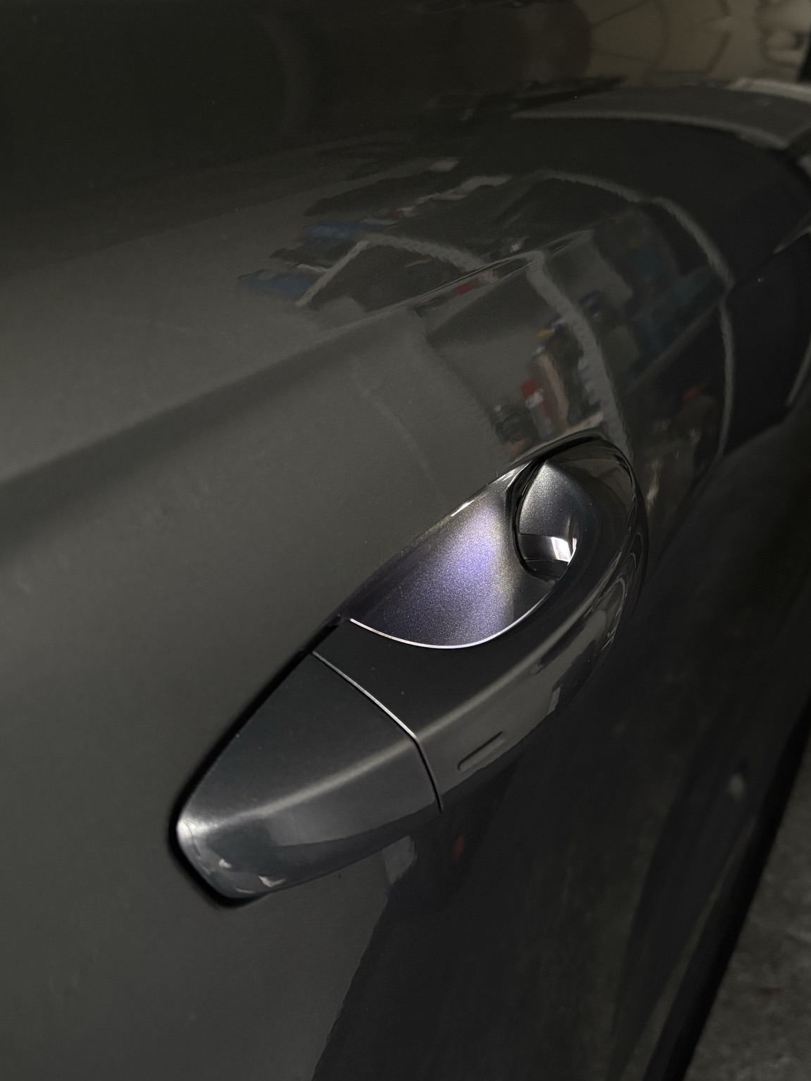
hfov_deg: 41.6
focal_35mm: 34
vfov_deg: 53.9
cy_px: 484
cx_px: 484
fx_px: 1062
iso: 500
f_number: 1.6
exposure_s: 1/60
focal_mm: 5.96
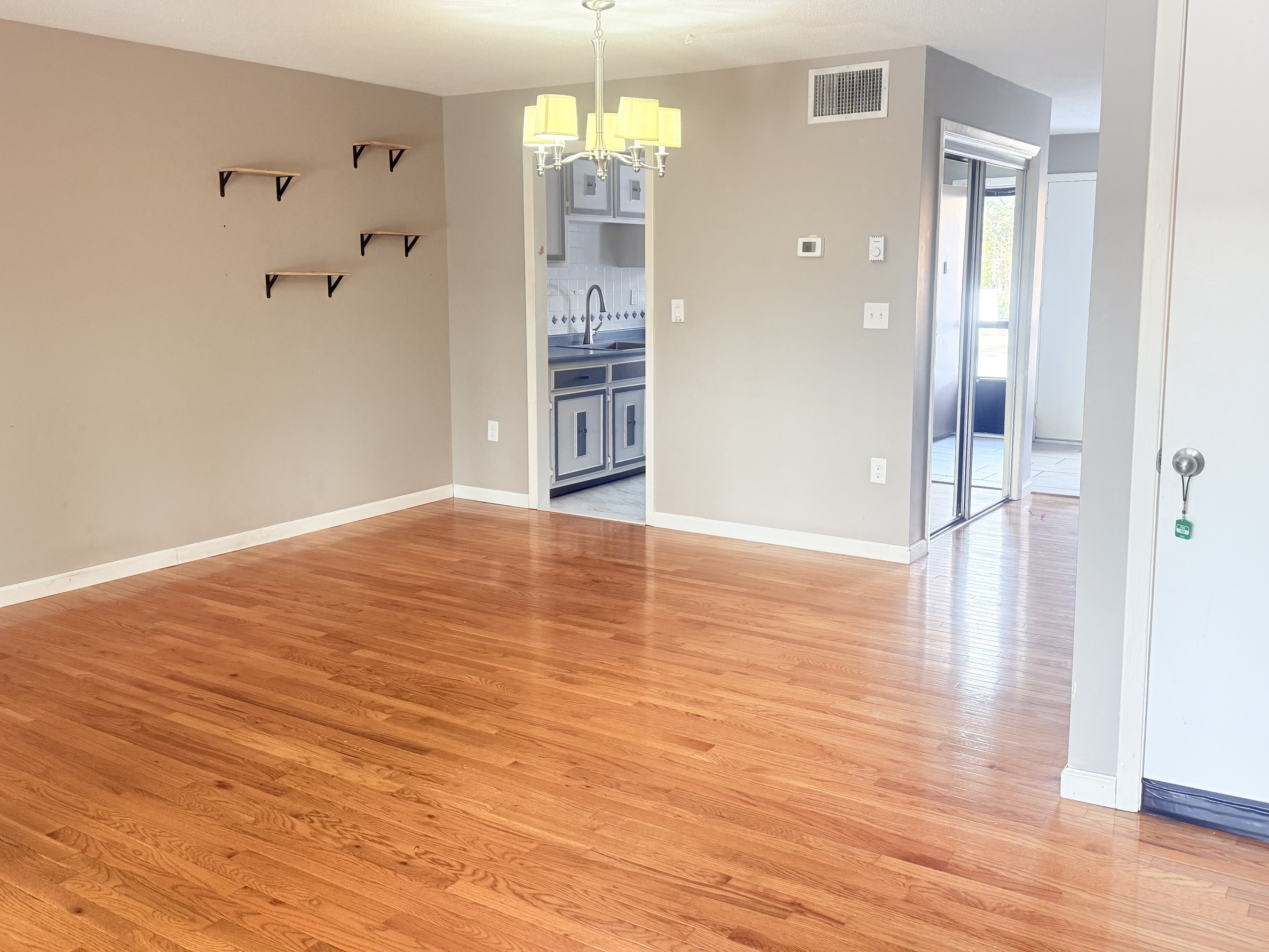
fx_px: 1137
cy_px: 426
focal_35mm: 31
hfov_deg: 58.3
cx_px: 648
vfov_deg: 45.4
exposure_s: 1/120
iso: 160
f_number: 1.78
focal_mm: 6.76
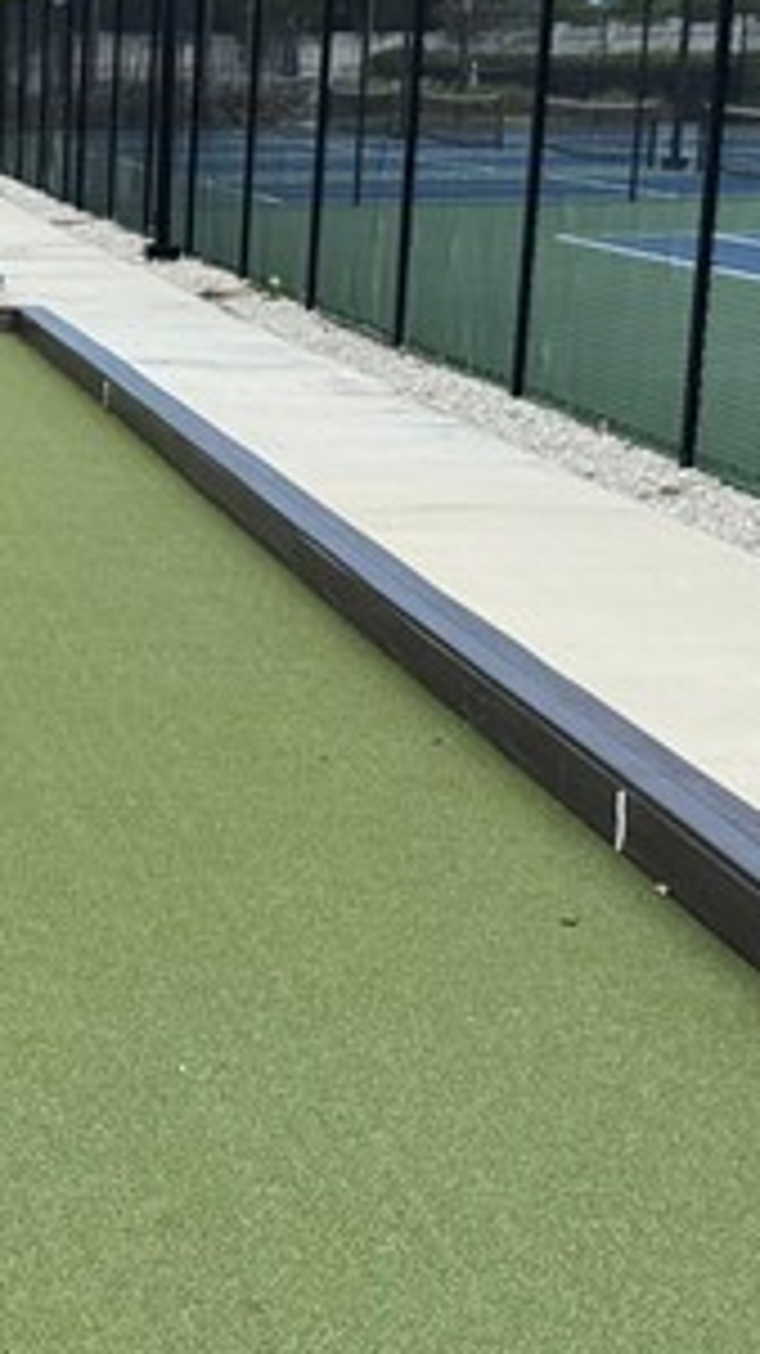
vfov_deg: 23.9
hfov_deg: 13.1
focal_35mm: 89
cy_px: 823
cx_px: -216
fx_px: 3193
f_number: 1.78
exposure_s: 1/2370
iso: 80
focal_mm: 6.76
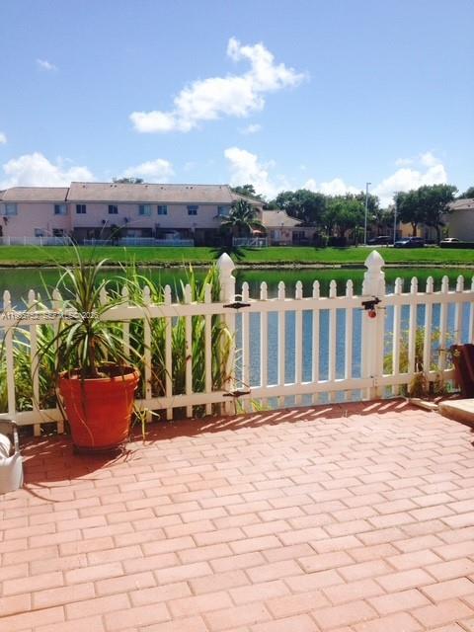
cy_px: 316
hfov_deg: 40.7
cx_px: 237
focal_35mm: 35
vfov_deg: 52.6
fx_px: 639
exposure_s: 1/2208
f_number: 2.4
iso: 50
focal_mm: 4.28
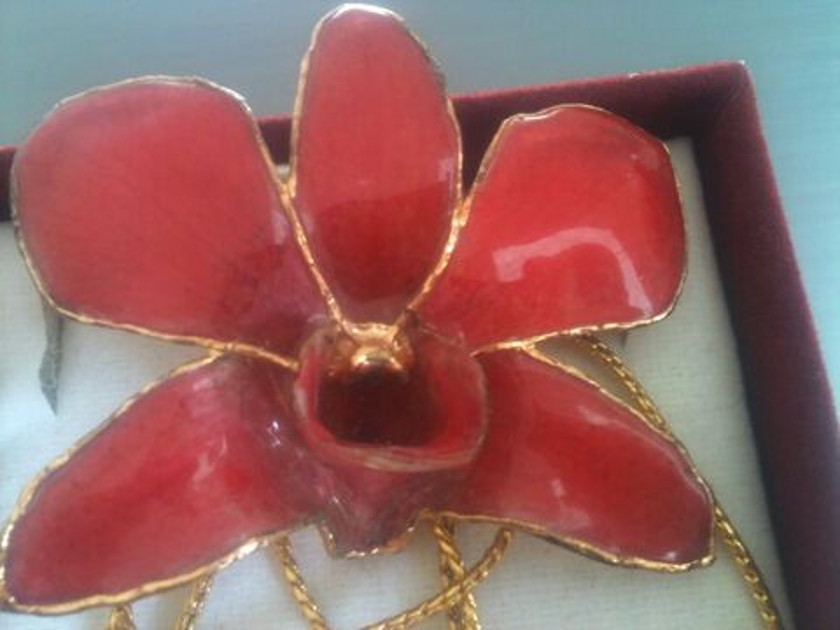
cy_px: 315
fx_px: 849
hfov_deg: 52.6
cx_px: 420
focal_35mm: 35
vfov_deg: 40.7
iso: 64
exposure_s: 1/20
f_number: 2.8
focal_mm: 3.85
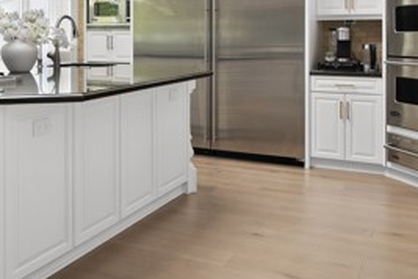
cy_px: 32
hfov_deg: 43.3
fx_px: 522
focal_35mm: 45
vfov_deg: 28.8
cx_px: 161
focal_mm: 20
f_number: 8
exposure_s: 1/6
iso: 250
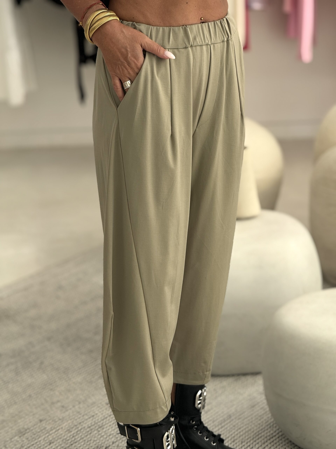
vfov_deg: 16.4
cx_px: 168
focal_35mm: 120
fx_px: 1553
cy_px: 224
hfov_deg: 12.3
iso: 50
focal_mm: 15.66
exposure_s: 1/110
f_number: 2.8
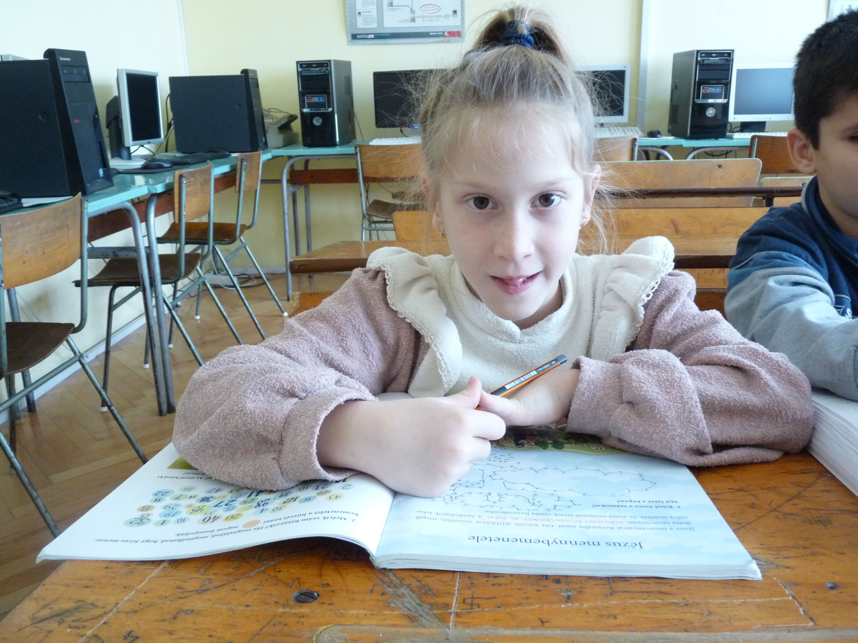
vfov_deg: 48.2
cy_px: 322
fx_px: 719
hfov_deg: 61.7
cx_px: 429
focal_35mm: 29
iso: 400
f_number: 2.8
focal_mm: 5.2
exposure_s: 1/30
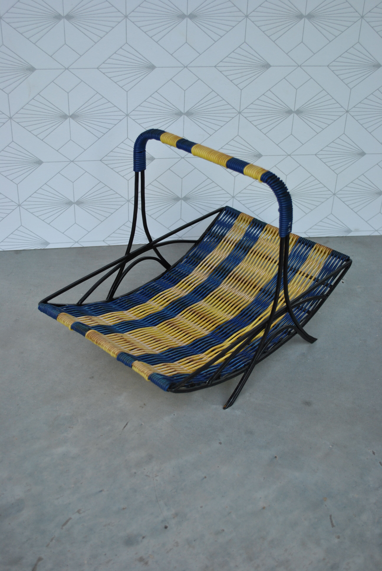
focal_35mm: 45
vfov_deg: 43.6
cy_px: 286
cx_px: 191
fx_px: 714
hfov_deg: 29.9
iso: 200
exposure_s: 1/80
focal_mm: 30
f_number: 4.5
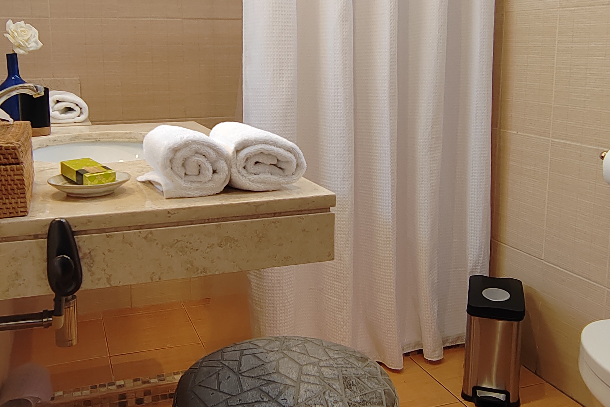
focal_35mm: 43
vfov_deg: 31.0
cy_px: 147
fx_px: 729
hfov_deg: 45.4
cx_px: 281
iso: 182
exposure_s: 1/50
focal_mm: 2.16
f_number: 2.2
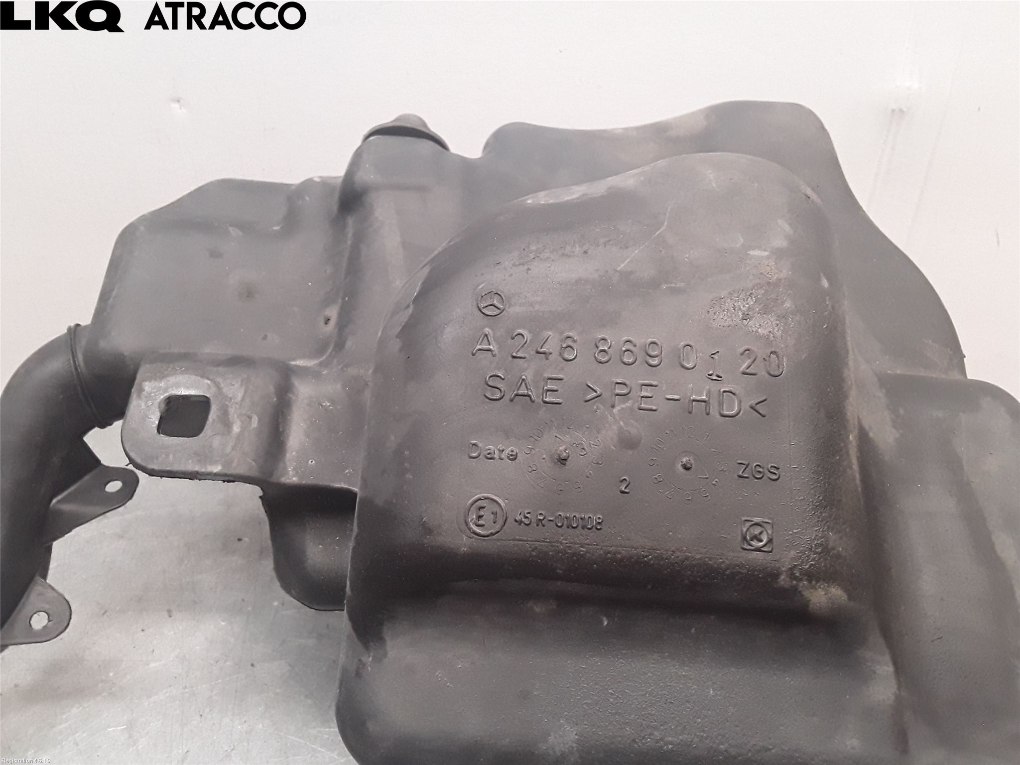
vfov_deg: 49.7
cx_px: 510
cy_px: 382
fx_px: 825
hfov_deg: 63.4
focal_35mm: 28
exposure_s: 1/100
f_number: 1.9
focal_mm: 2.91
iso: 100
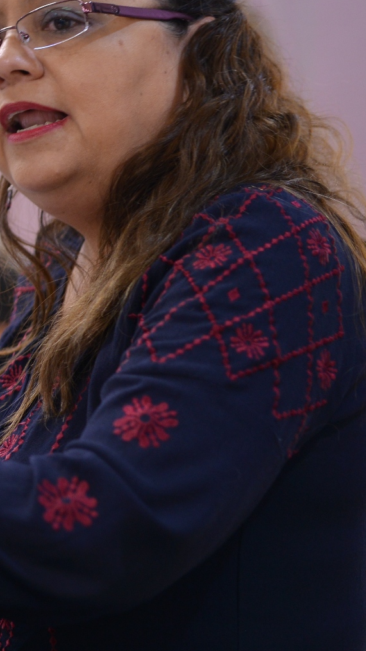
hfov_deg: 7.5
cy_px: 213
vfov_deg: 14.1
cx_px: -487
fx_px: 2622
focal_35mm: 152
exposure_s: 1/125
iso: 250
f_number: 2
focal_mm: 50
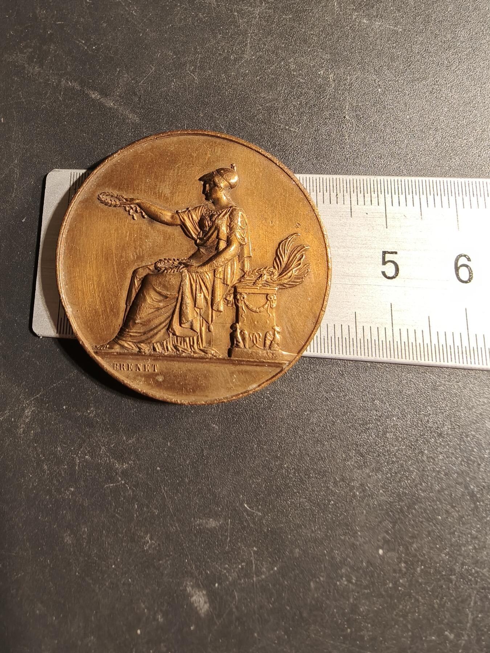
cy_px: 326
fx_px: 434
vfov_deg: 73.9
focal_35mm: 23
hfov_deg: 58.9
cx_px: 245
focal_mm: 2.32
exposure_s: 1/100
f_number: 2
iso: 200
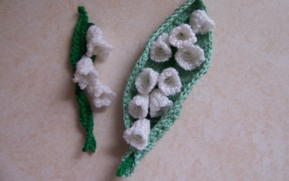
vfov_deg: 35.3
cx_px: 142
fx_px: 284
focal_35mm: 36
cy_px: 80
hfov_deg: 54.0
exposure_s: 1/30
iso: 80
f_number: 3.4
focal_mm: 5.5
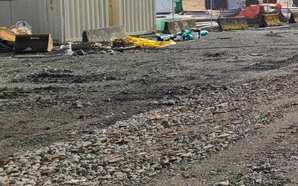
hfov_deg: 28.5
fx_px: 536
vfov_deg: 19.5
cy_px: 40
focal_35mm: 66
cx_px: 320
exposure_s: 1/3025
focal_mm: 5.4
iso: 40
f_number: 1.8
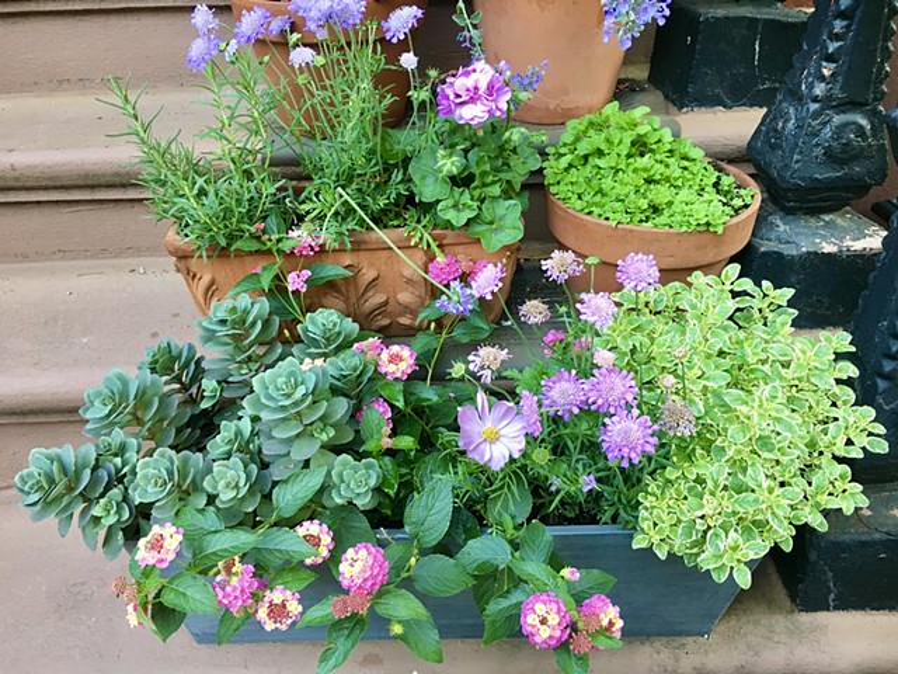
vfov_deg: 48.2
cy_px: 337
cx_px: 449
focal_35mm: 29
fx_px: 752
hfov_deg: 61.7
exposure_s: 1/30
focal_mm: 4.2
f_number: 2.2
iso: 40
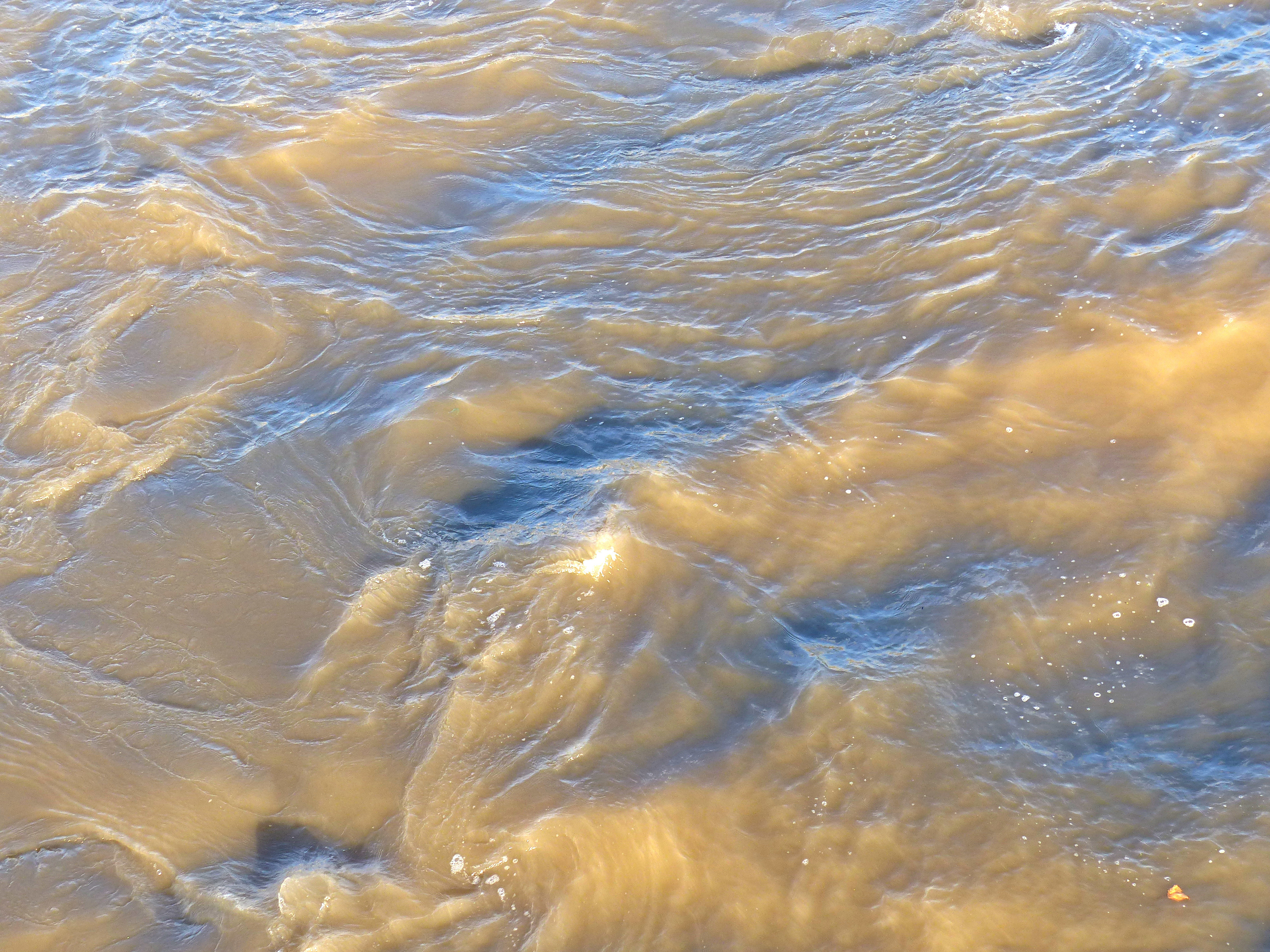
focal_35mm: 116
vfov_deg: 12.8
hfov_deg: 17.0
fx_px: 4256
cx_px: 635
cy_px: 476
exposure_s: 1/125
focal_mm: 20.9
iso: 100
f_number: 3.5
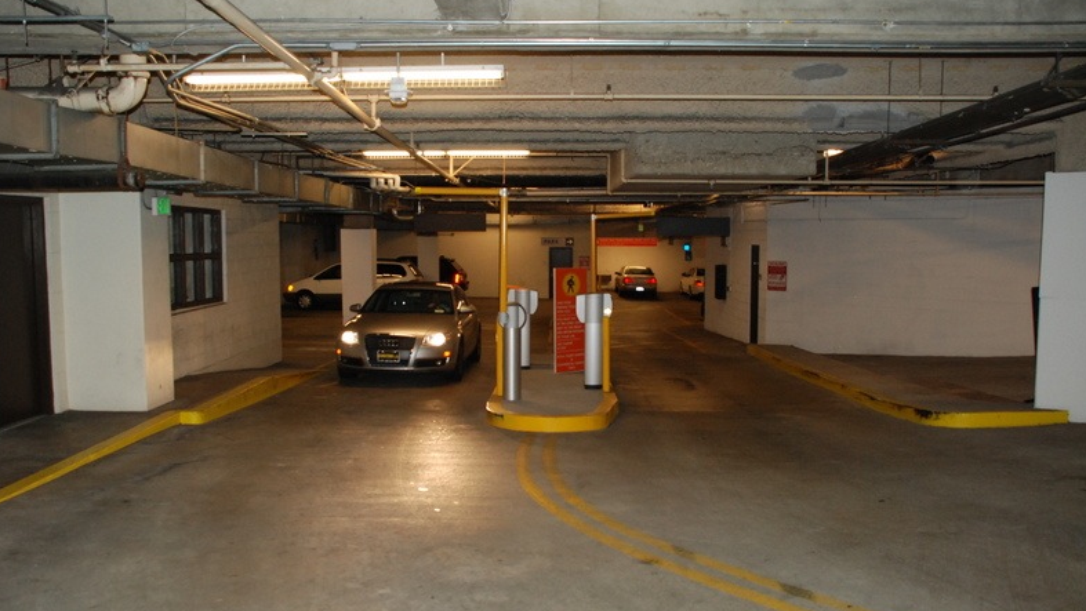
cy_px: 308
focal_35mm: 32
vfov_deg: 36.7
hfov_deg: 61.0
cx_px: 542
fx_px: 922
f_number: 5
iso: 800
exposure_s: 1/60
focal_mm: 20
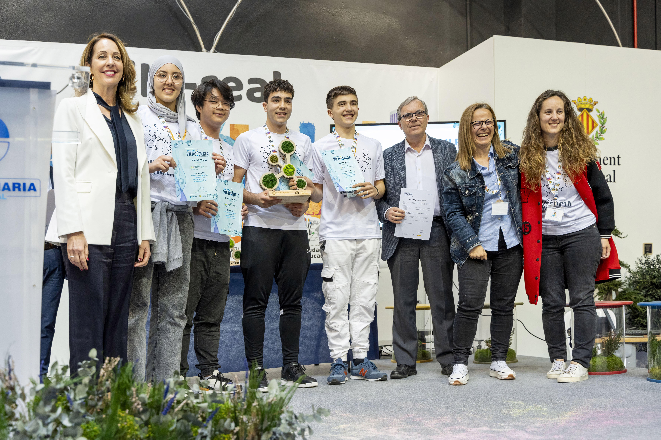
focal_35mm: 40
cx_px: 330
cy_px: 220
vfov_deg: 33.4
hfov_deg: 48.5
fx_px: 734
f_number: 4
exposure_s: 1/160
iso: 2000
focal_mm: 40
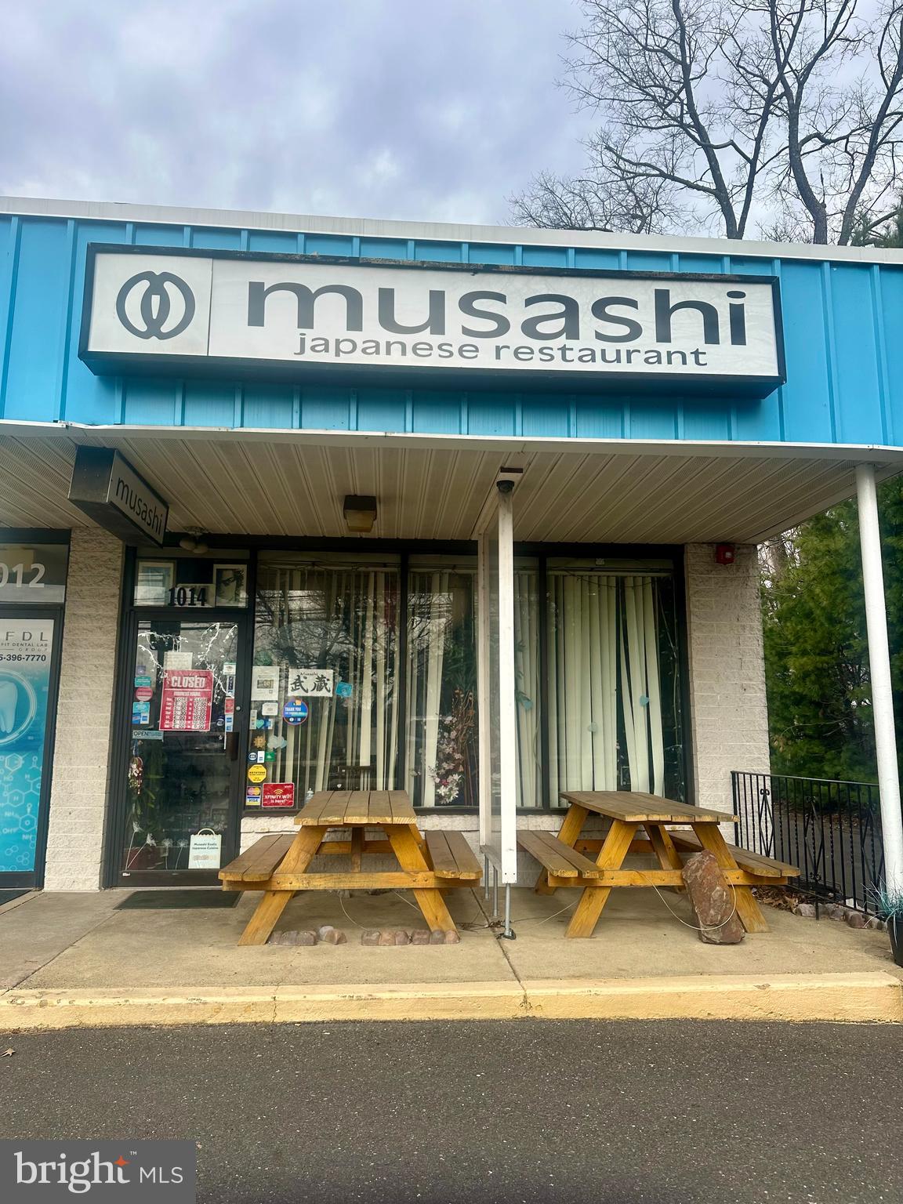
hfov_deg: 56.8
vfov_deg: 71.6
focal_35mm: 24
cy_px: 602
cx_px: 452
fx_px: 835
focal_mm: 6.86
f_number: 1.78
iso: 80
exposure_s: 1/3155
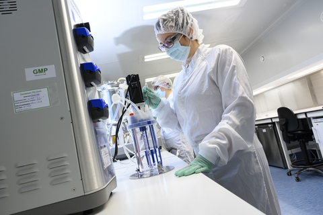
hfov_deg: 73.7
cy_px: 108
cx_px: 162
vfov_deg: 53.1
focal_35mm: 24
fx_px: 215
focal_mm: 24
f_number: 7.1
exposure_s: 1/60
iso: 400
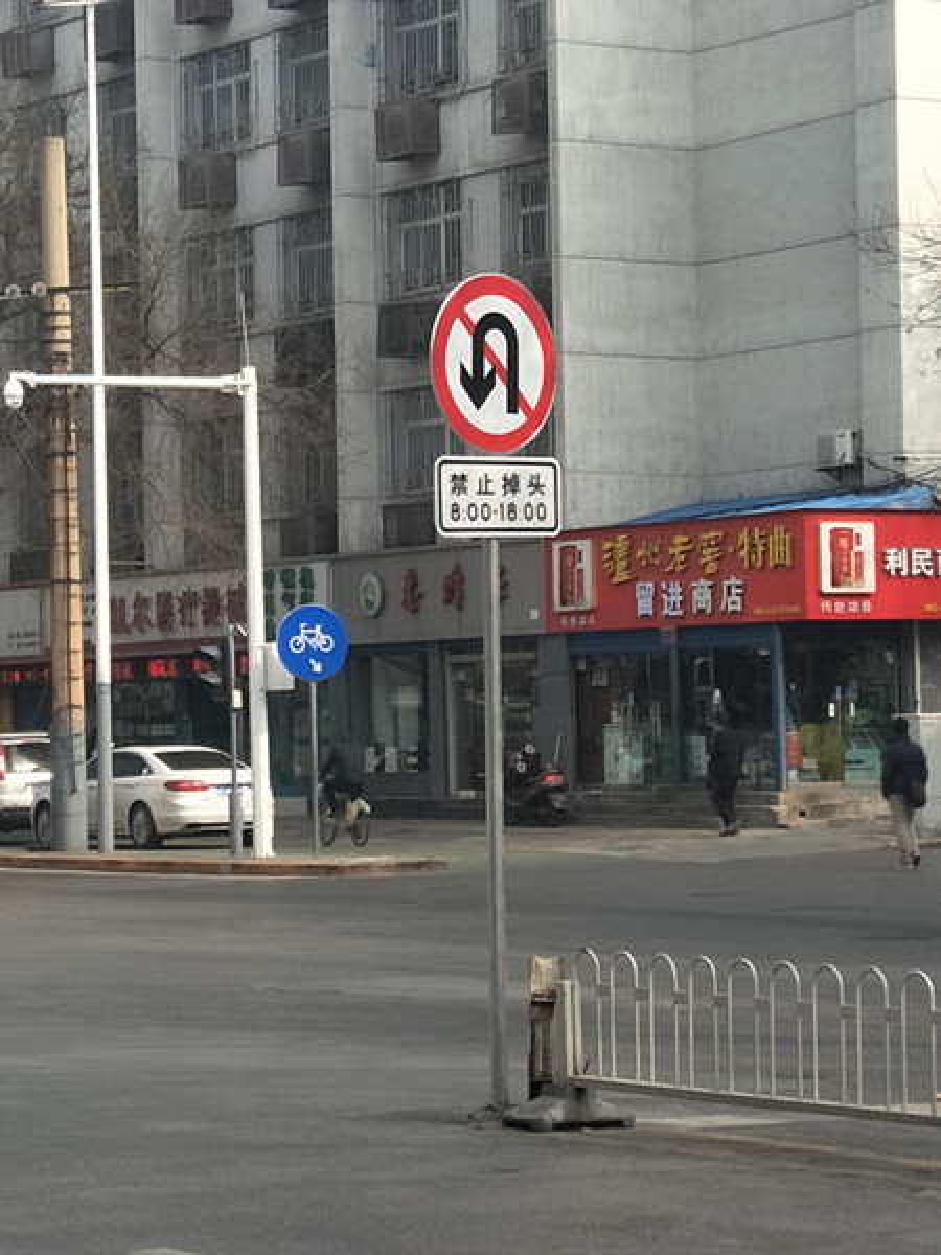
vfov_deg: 71.6
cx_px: 470
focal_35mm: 24
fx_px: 870
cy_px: 628
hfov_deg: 56.8
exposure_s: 1/928
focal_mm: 4.1
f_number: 1.7
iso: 35
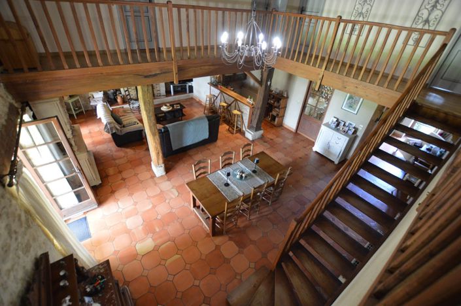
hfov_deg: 100.5
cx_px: 230
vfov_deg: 77.2
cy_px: 153
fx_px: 192
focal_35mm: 15
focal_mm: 10
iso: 2000
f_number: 3.5
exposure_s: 1/60
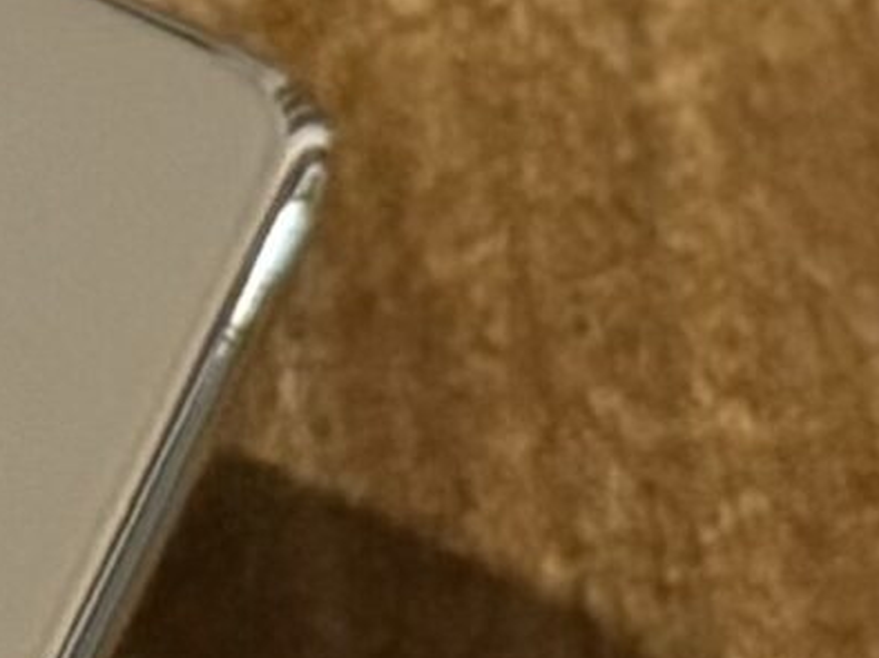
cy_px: 332
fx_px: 3959
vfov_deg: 9.5
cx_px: -1082
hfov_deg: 11.1
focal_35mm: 156
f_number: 1.78
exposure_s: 1/30
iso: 800
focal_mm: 6.76
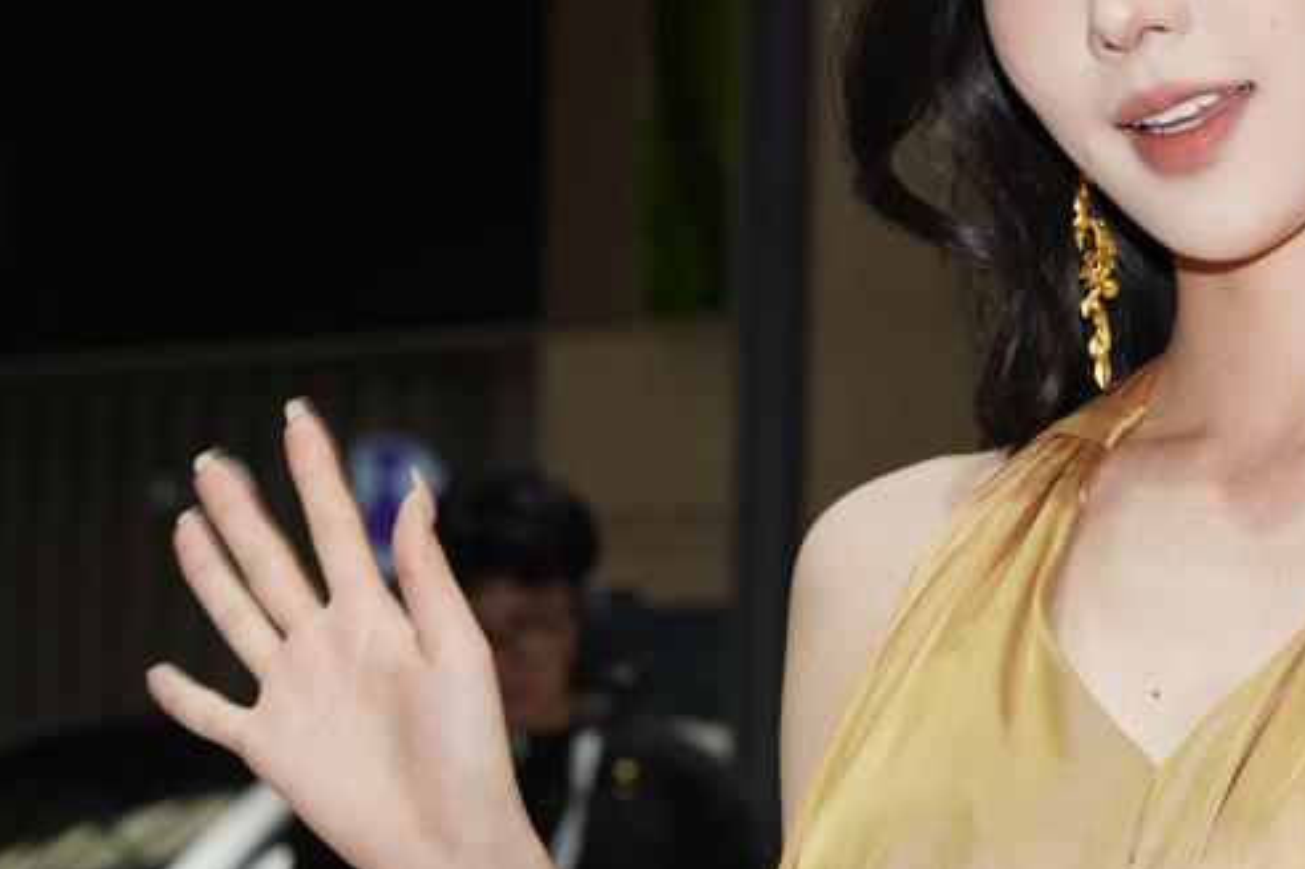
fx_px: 5580
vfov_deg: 8.8
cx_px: 1366
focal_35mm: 154
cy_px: -29
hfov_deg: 13.1
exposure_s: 1/250
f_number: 7.1
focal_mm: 70
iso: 200
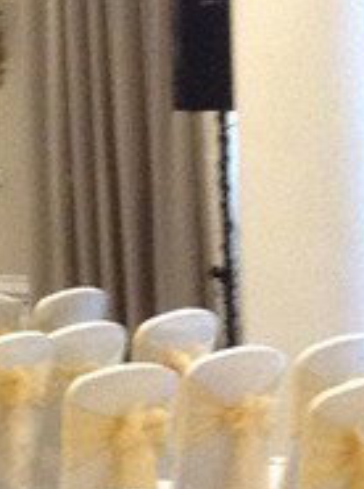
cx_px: -400
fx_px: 2715
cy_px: 108
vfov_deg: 10.2
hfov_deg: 7.3
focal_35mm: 193
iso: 250
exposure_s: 1/17
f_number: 2.4
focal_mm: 3.3
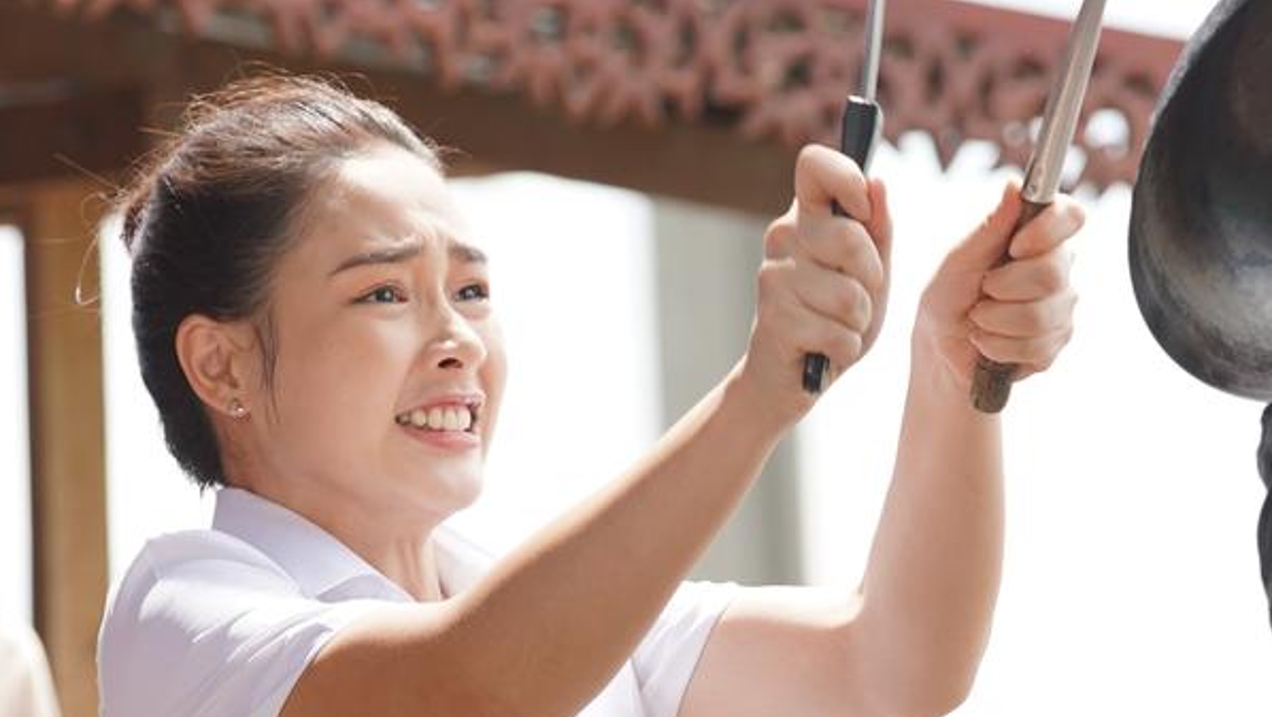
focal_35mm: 506
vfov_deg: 2.4
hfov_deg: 4.3
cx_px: 800
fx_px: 17074
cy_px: 693
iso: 400
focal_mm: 170
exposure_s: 1/1000
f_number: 4
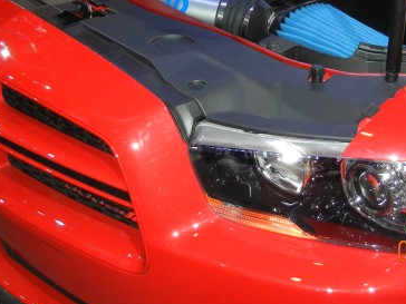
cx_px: 225
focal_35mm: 66
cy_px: -13
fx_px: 774
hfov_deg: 29.4
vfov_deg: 21.3
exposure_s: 1/30
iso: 208
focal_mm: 5.4
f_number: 3.5
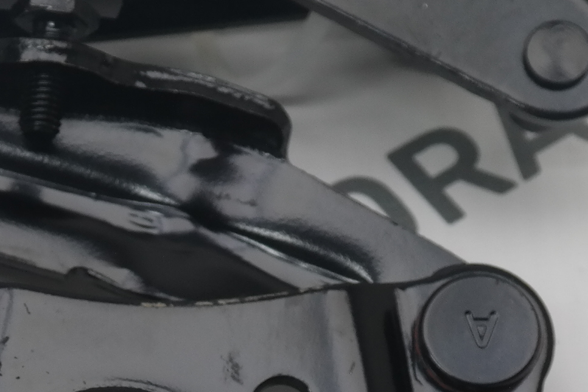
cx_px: -40
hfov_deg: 6.1
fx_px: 5520
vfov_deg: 4.1
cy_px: 494
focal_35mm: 338
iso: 400
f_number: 5.6
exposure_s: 1/80
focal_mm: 55
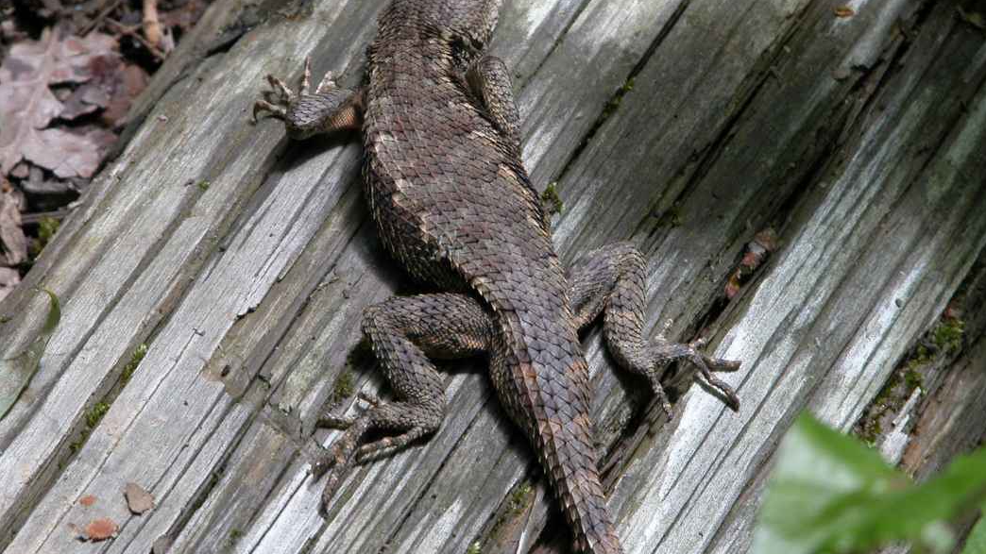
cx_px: 468
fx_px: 9777
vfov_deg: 3.2
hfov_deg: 5.8
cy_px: 267
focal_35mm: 374
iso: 100
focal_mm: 71.2
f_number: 7.4
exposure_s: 1/28.2
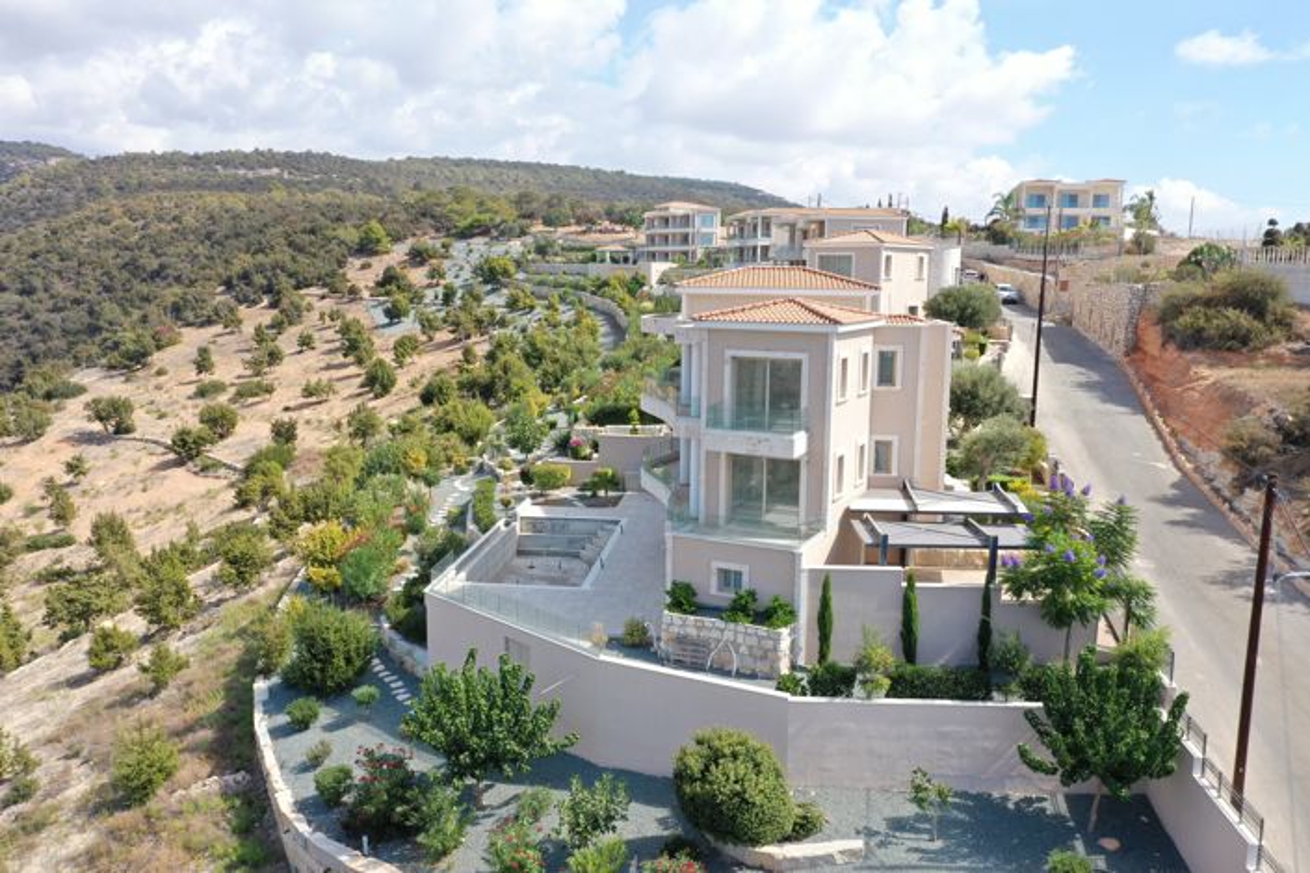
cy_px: 436
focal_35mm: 28
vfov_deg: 46.4
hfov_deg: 65.5
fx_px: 1019
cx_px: 655
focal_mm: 10.26
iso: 100
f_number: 5.6
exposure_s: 1/320
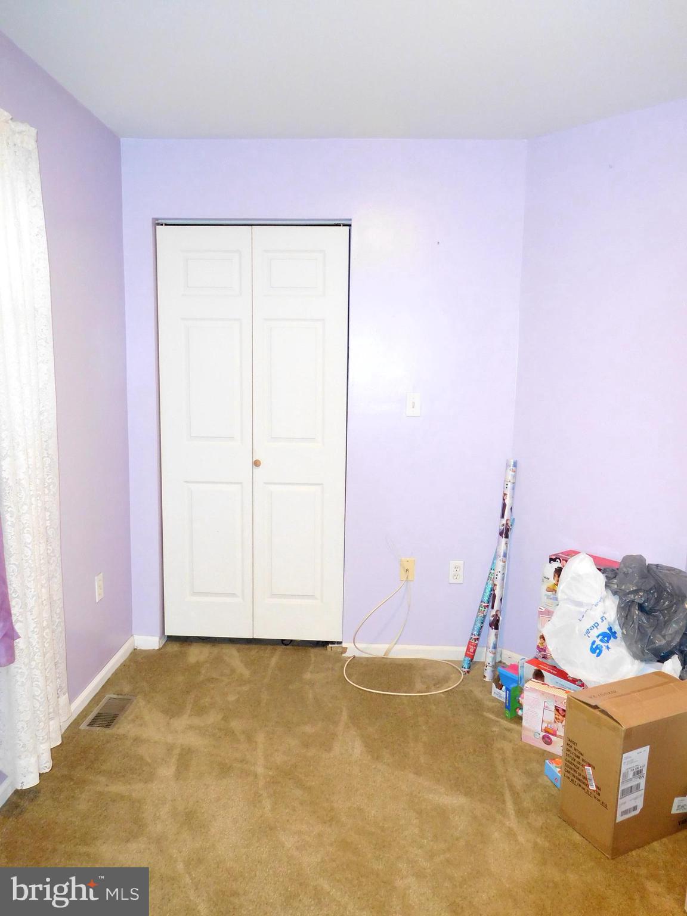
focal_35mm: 25
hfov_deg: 54.9
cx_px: 344
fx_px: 662
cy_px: 458
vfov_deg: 69.4
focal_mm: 4.5
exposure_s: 1/30
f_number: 3.4
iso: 450
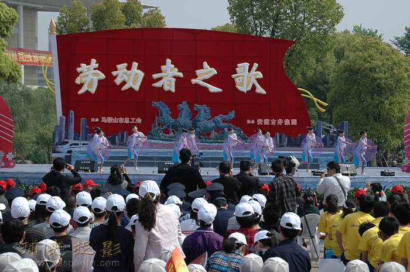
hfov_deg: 19.5
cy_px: 136
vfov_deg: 13.0
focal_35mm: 105
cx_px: 205
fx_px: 1194
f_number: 10
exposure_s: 1/400
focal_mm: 70
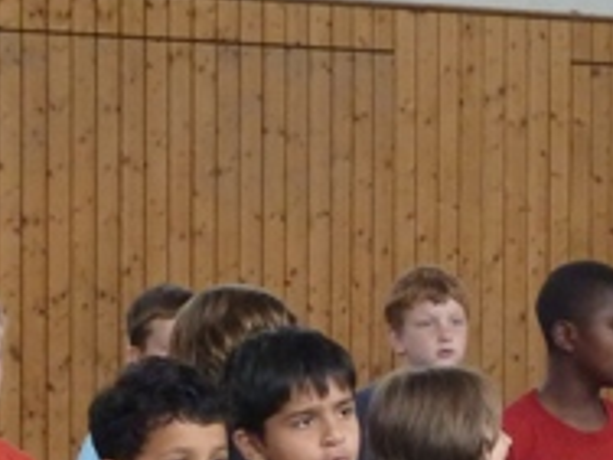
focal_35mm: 273
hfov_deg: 7.2
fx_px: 4834
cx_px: 786
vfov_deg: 5.4
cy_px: 786
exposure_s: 1/60
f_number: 4.1
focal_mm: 11
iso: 320
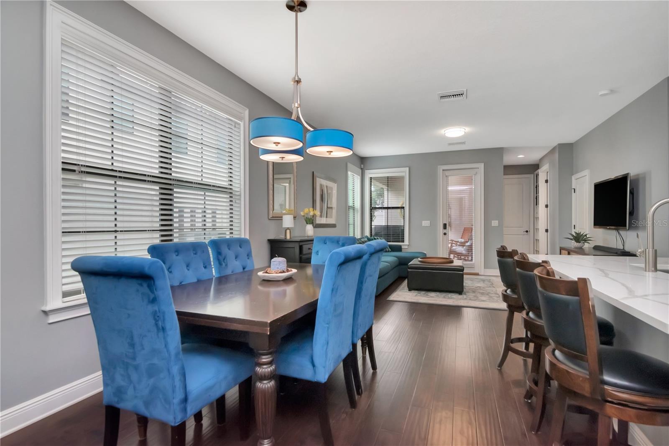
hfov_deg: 95.0
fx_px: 307
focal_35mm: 16
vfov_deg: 72.0
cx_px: 334
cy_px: 223
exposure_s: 1/160
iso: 1250
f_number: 8
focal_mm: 11
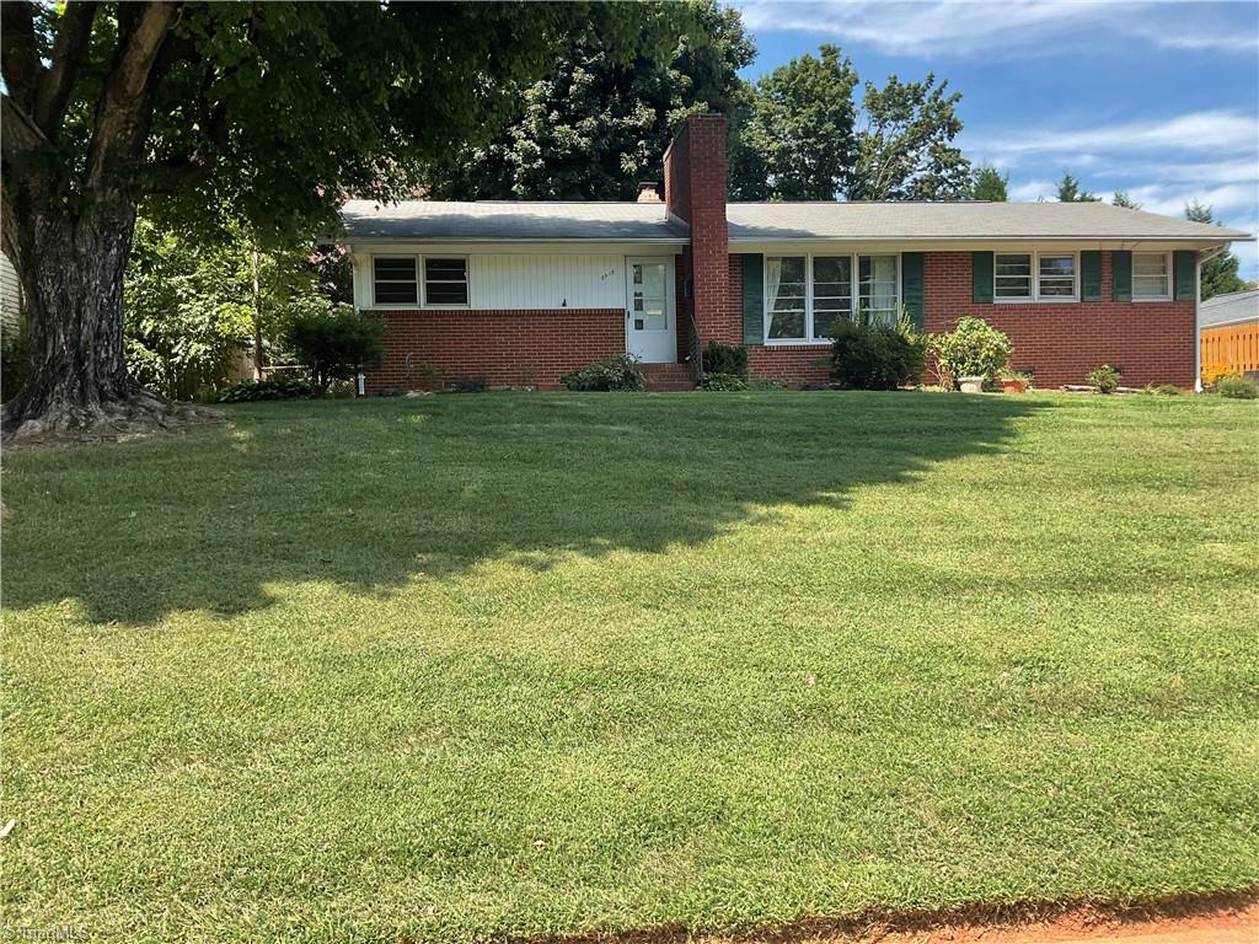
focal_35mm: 29
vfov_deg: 48.2
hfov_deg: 61.7
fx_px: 1055
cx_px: 630
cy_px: 472
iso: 16
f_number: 1.8
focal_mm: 3
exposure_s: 1/759
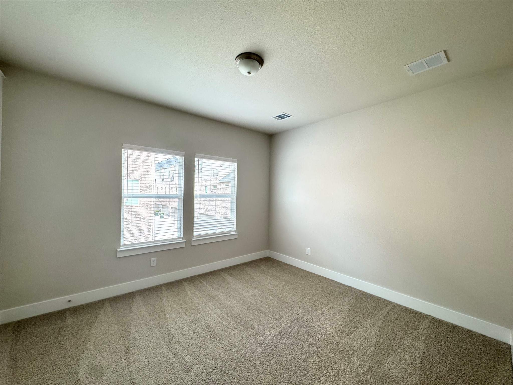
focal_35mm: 14
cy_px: 192
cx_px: 256
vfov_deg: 85.7
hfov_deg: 102.1
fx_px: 207
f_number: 2.2
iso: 250
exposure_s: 1/120
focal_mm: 2.22
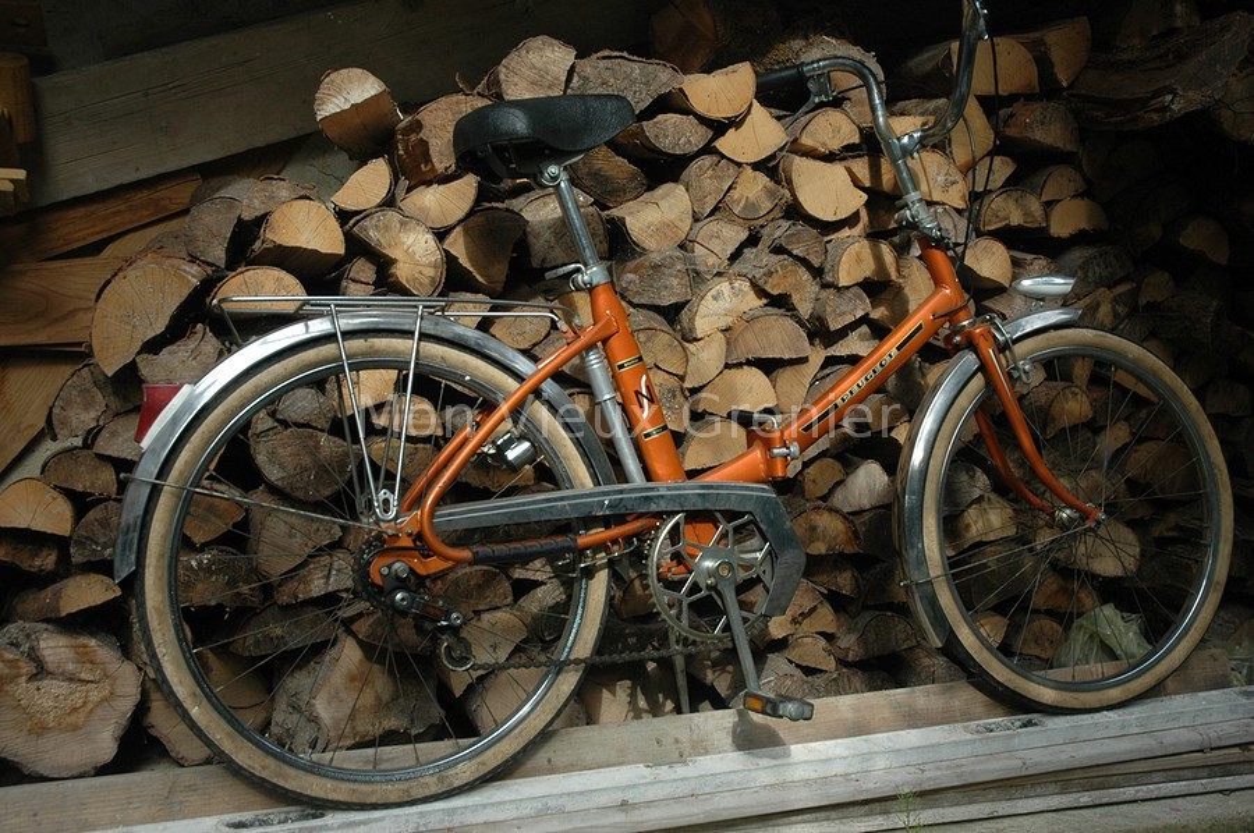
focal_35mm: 40
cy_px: 416
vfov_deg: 32.9
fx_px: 1409
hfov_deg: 48.0
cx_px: 627
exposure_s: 1/160
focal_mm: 27
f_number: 6.3
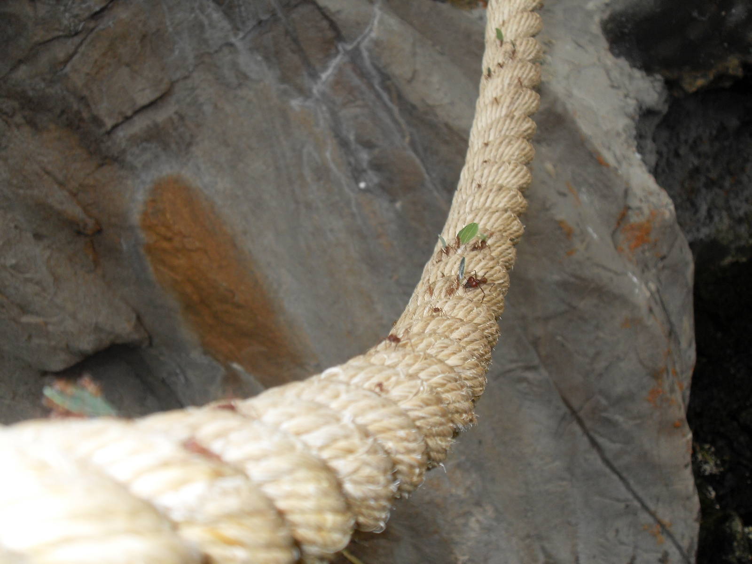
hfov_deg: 44.8
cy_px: 282
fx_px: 912
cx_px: 376
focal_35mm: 42
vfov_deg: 34.3
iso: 100
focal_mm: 7.1
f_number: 3.1
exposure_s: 1/45
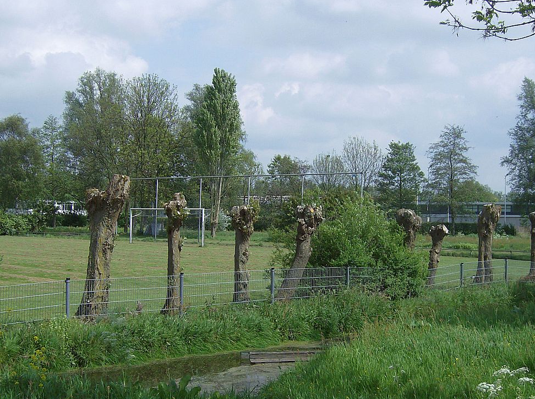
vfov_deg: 24.7
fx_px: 910
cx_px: 272
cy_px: 207
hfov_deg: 32.8
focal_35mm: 59
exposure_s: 1/629
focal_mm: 9.3
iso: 100
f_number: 5.6
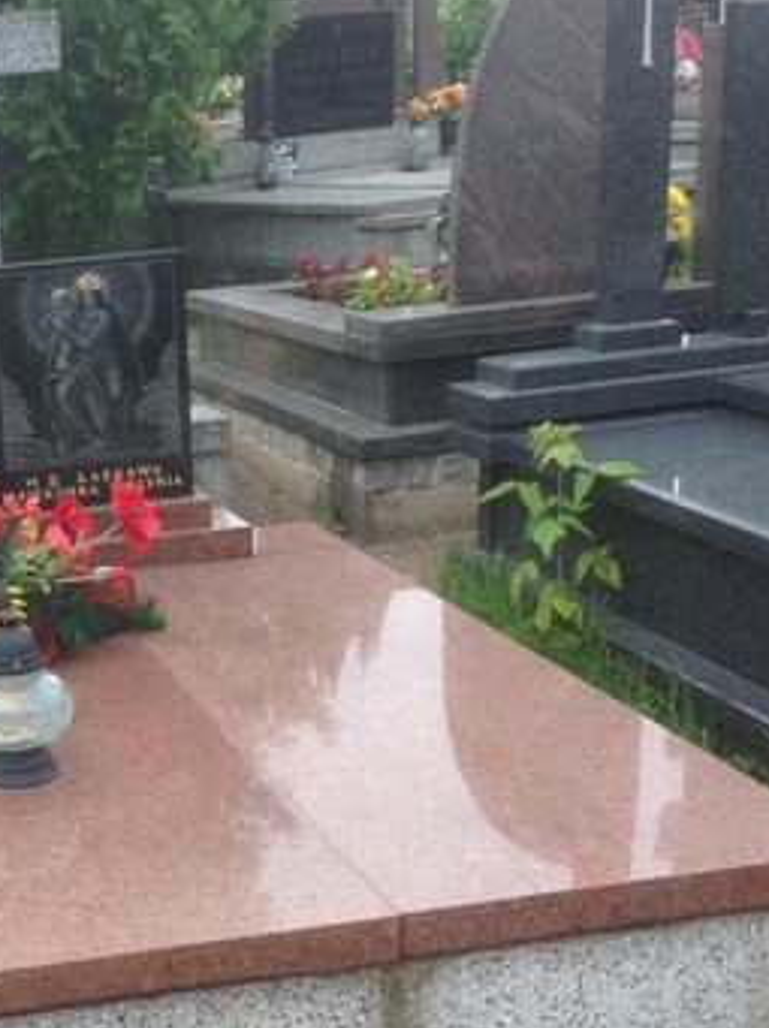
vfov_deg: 30.9
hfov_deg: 22.6
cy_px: 699
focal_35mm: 62
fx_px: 1840
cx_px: -21
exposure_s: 1/382
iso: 50
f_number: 2.4
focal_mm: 4.12
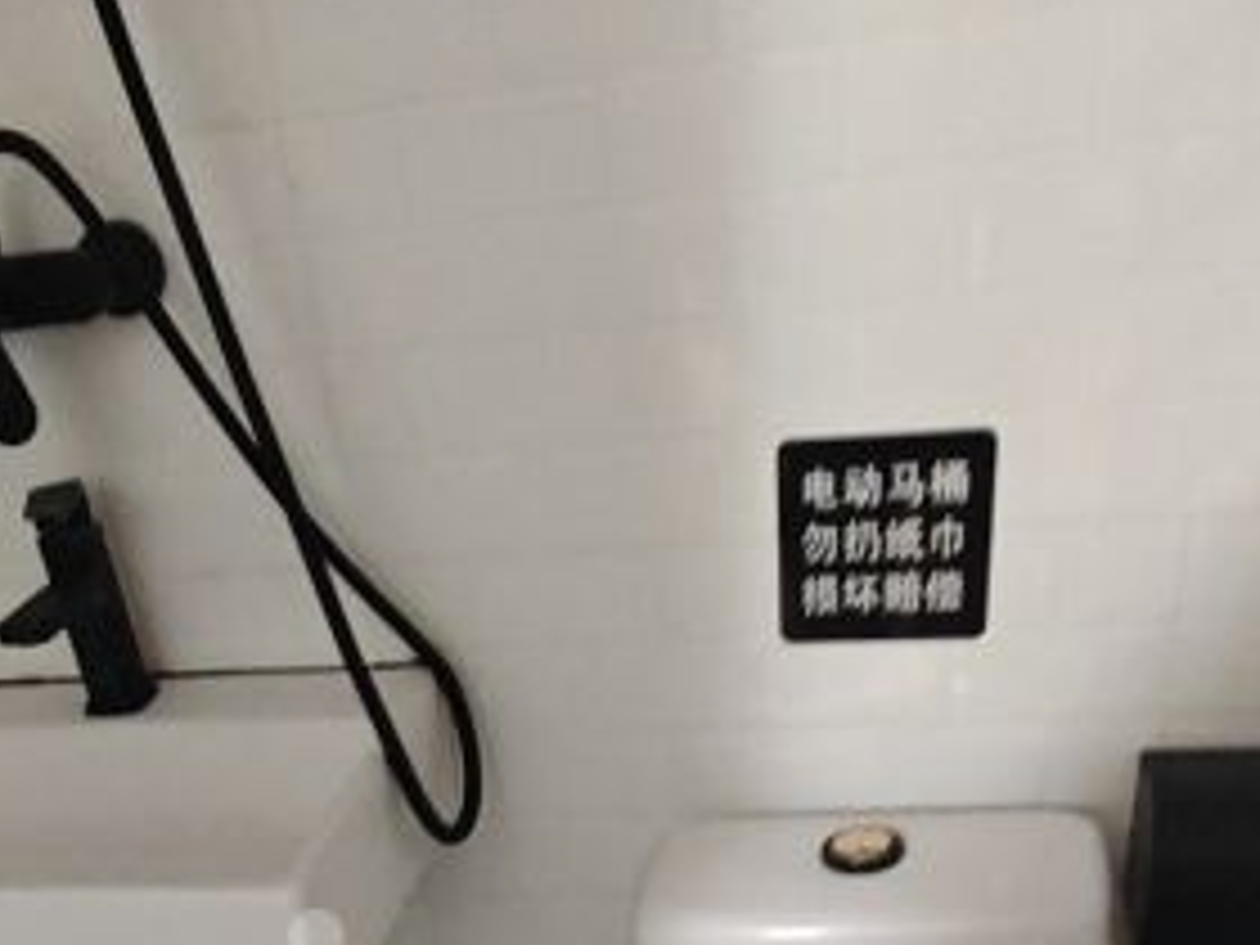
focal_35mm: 40
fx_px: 1456
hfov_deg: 46.5
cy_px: 1035
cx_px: 504
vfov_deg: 31.9
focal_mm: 2.16
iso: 2500
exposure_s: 1/16.7
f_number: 2.2
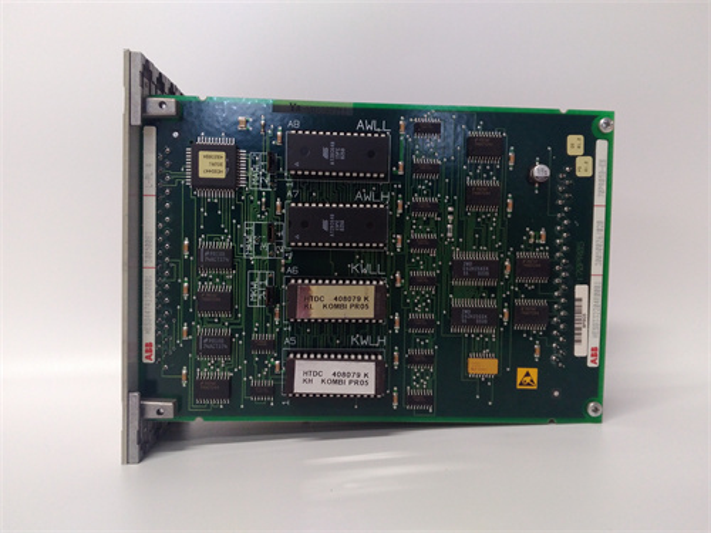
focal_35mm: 27
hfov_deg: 65.3
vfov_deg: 51.4
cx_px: 356
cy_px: 266
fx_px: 555
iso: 238
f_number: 2
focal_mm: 3.79
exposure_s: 1/33
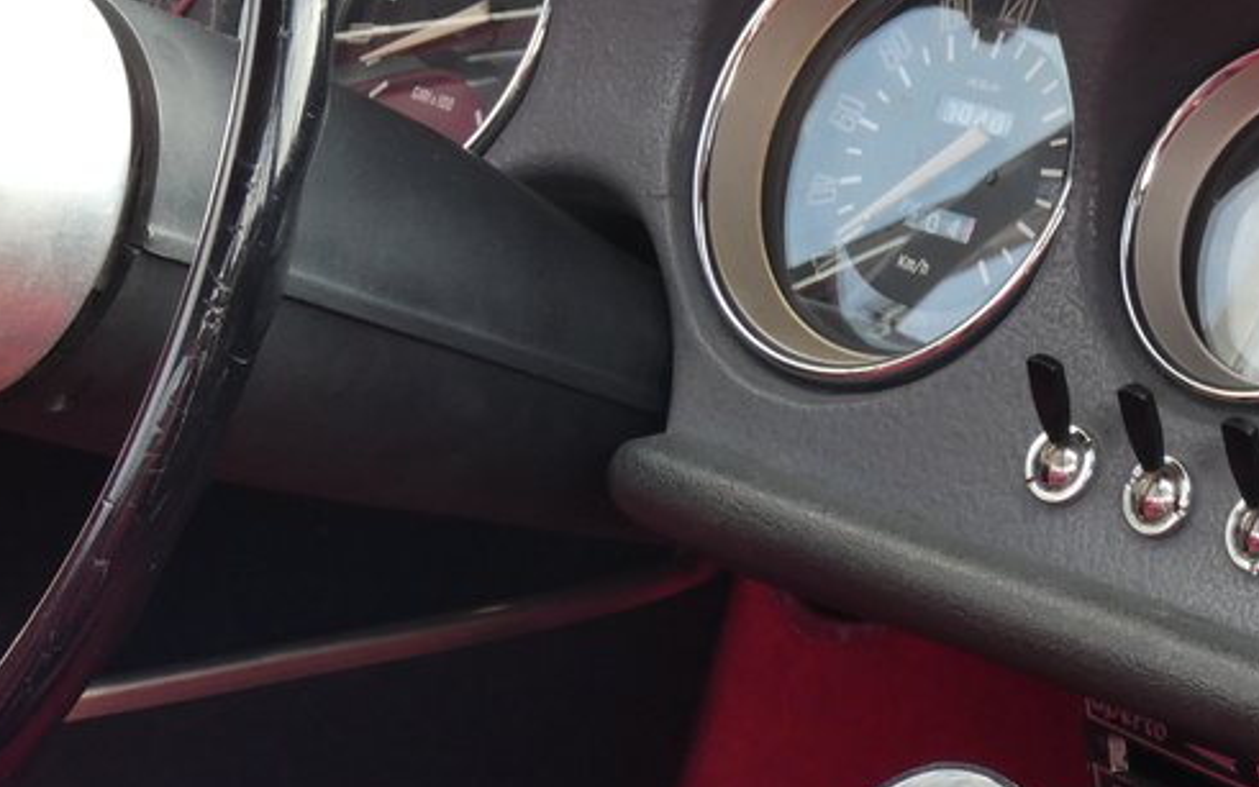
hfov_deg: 14.3
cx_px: 410
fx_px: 5010
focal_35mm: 146
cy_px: 285
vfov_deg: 9.0
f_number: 4.2
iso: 100
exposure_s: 1/80
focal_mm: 11.9
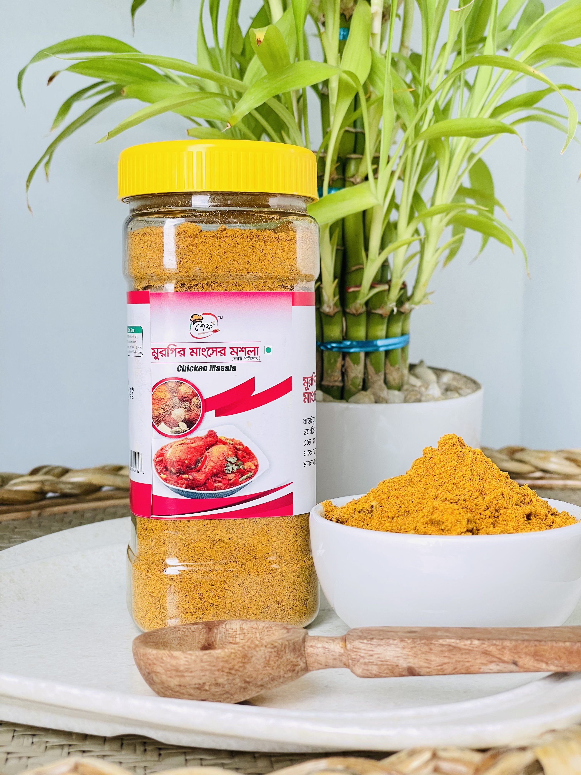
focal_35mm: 52
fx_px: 1164
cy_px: 388
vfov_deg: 36.8
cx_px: 290
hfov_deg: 28.0
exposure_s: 1/99
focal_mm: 6
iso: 80
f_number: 2
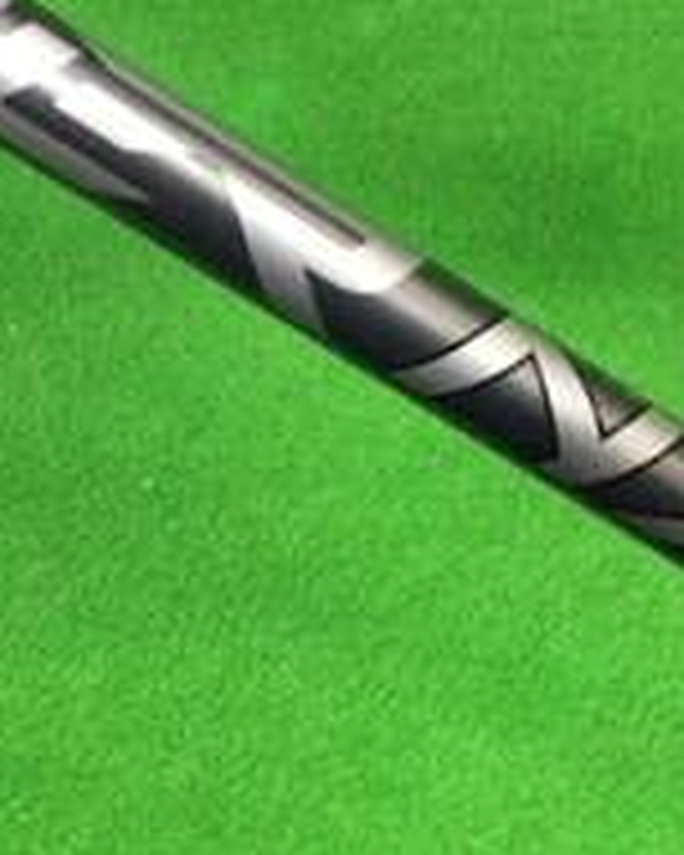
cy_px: 180
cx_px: 40
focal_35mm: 102
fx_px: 2581
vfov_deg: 18.6
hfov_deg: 14.9
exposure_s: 1/30
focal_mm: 3.3
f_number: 2.4
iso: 250
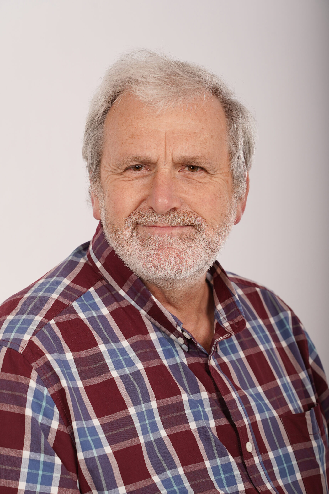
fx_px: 1439
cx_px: 164
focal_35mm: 105
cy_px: 247
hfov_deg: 13.0
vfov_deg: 19.5
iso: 320
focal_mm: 105
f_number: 8
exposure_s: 1/250
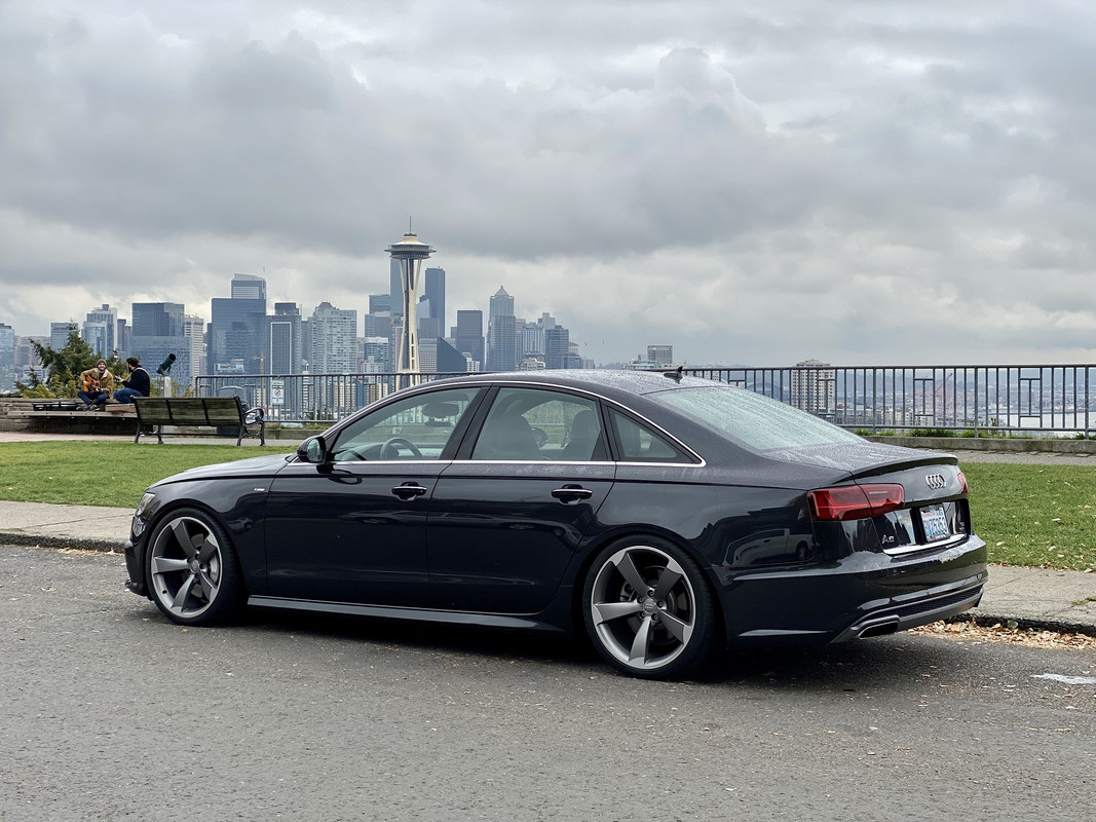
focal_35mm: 52
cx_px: 548
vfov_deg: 28.0
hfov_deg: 36.8
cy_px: 411
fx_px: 1646
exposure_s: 1/799
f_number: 2
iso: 20
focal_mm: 6
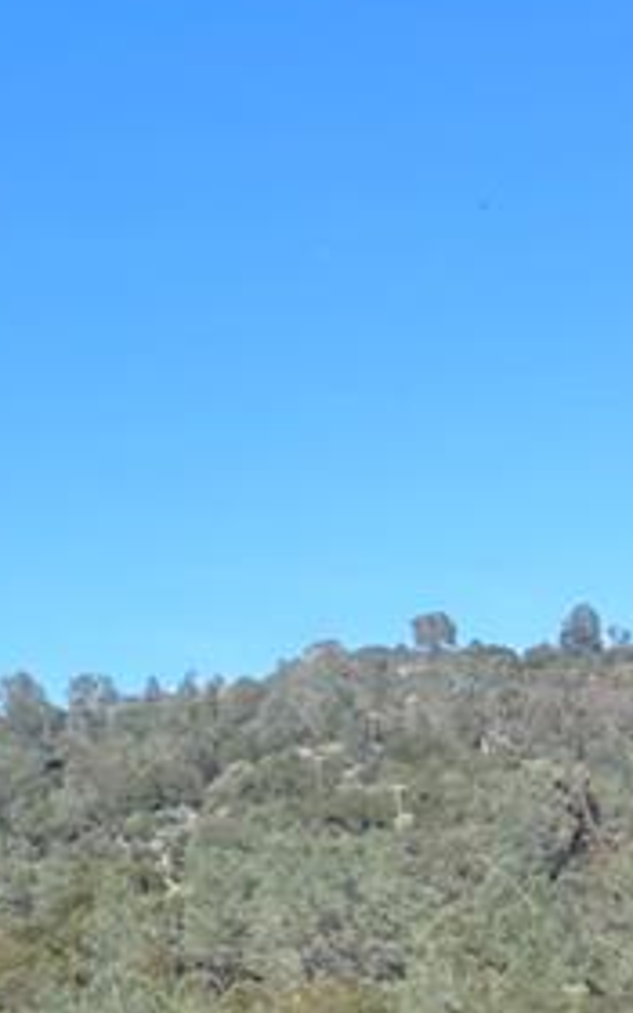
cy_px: 926
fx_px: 4389
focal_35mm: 159
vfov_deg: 13.0
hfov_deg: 8.0
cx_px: -501
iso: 32
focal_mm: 3.99
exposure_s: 1/1621
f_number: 1.8
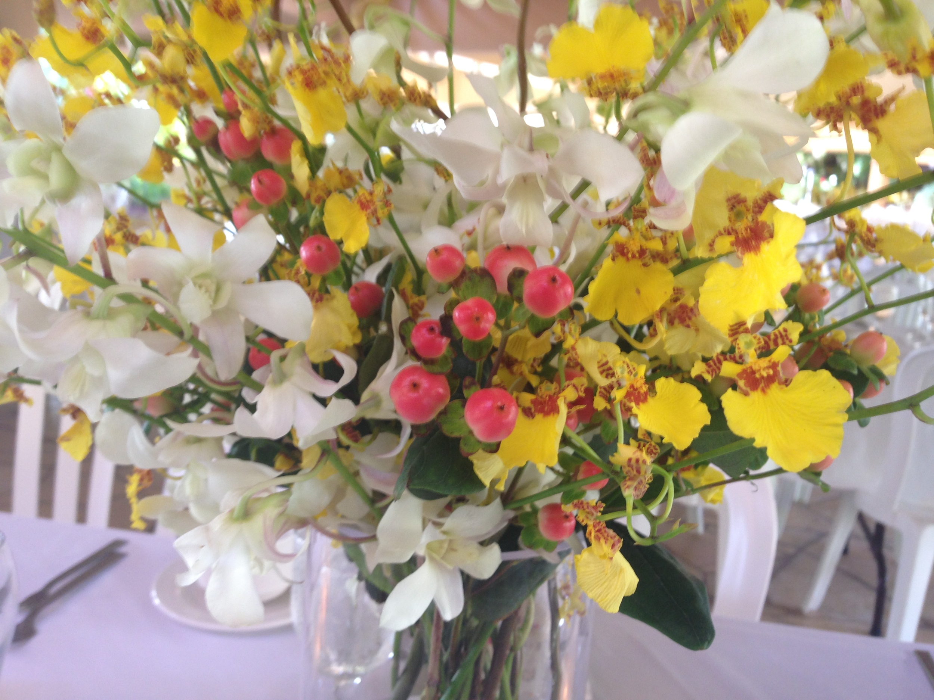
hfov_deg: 55.4
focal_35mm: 33
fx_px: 890
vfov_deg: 42.9
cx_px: 467
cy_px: 350
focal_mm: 4.12
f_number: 2.4
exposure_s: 1/20
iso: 64
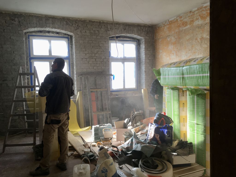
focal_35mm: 29
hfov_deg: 61.7
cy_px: 88
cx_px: 118
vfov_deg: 48.2
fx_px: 198
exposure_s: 1/100
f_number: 2.2
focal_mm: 4.15
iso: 40
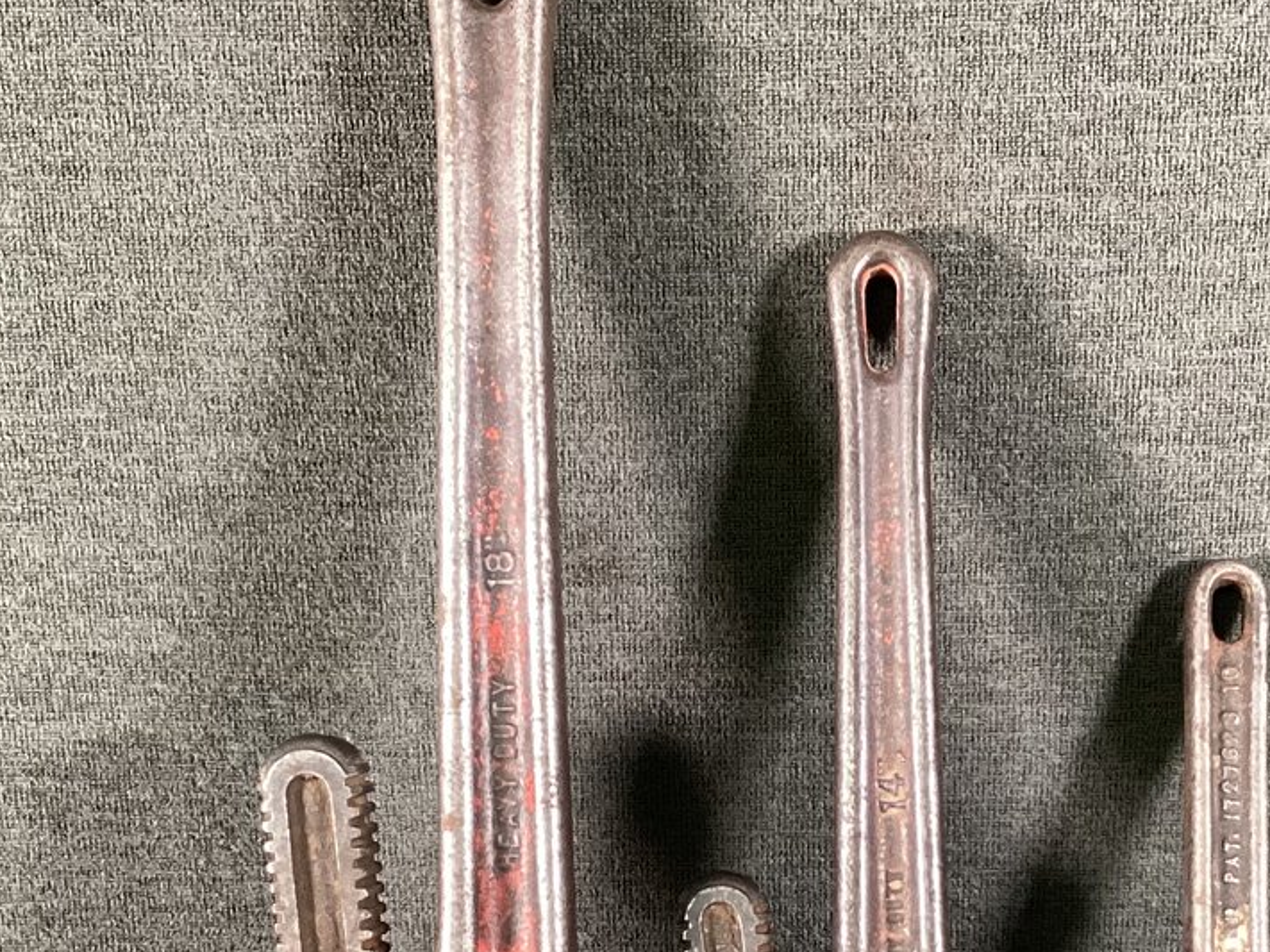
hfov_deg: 29.4
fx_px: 2421
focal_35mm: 66
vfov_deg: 21.7
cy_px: 856
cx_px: 728
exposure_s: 1/60
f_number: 2.4
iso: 250
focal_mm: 3.3
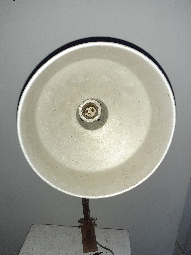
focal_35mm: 27
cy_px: 128
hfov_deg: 51.4
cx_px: 96
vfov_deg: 65.3
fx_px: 199
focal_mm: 3.6
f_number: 1.9
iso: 1000
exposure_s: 1/17
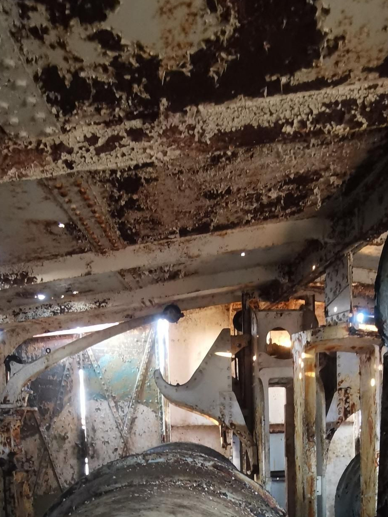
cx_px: 205
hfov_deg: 39.7
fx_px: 538
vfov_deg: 45.6
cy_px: 482
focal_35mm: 36
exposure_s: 1/16.7
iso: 1000
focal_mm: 2.26
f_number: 2.2
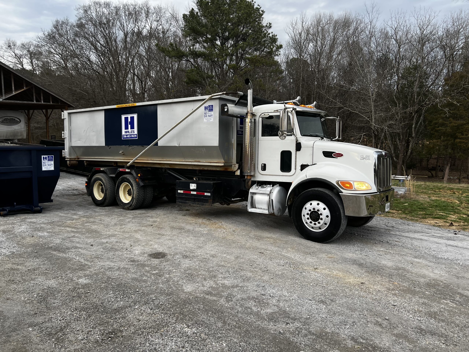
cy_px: 176
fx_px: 352
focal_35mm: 26
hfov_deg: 67.3
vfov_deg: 53.1
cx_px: 234
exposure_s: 1/121
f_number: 1.5
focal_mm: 5.7
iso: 64
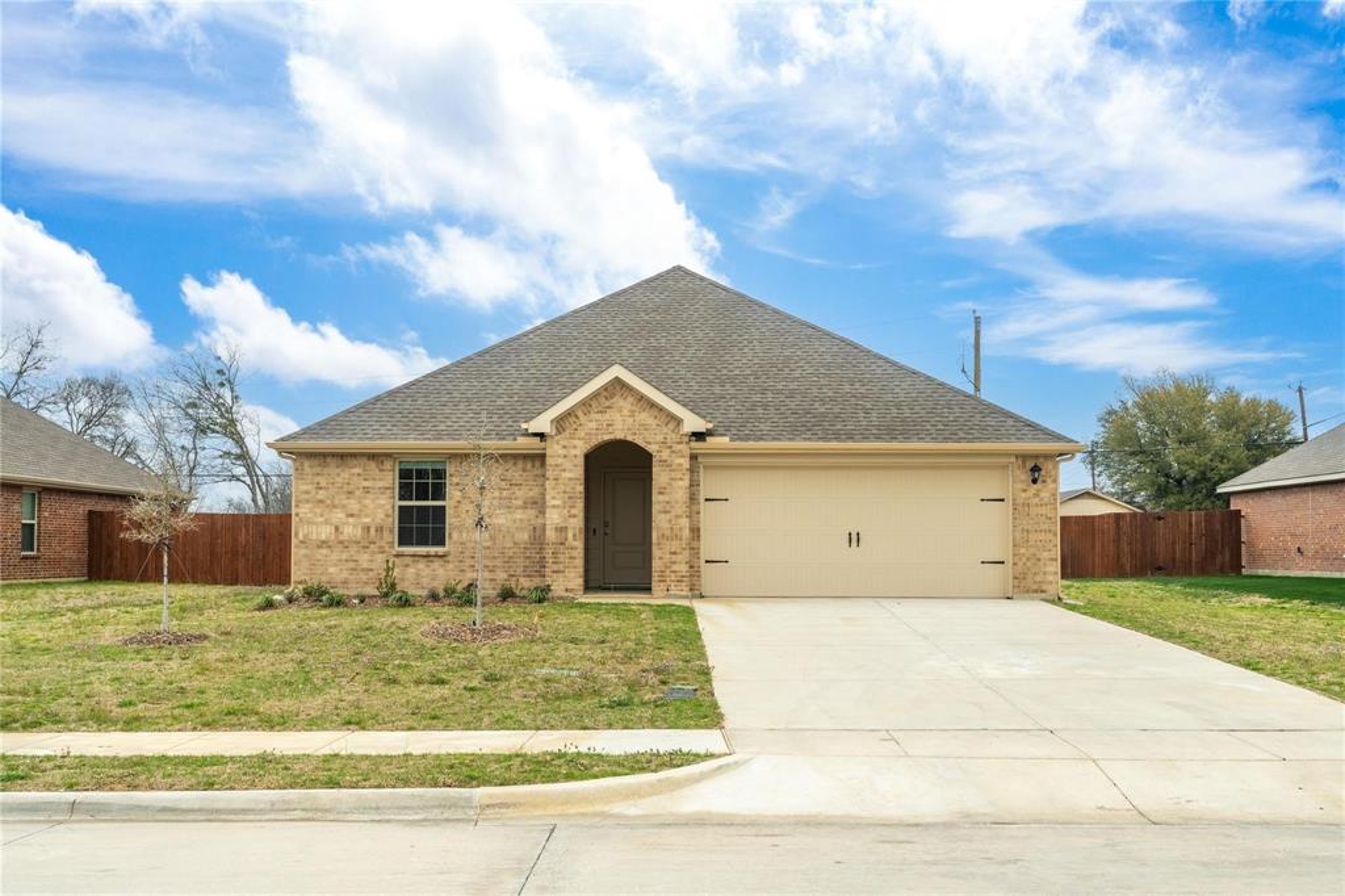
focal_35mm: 35
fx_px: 1307
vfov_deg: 37.8
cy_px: 448
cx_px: 672
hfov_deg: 54.4
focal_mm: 35
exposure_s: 1/2500
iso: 500
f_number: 9
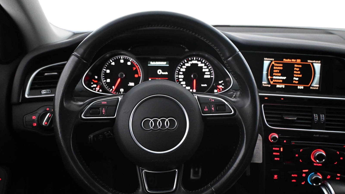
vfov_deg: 36.6
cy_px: 108
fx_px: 293
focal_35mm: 32
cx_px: 175
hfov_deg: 61.0
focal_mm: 20
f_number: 3.8
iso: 4000
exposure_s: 1/60
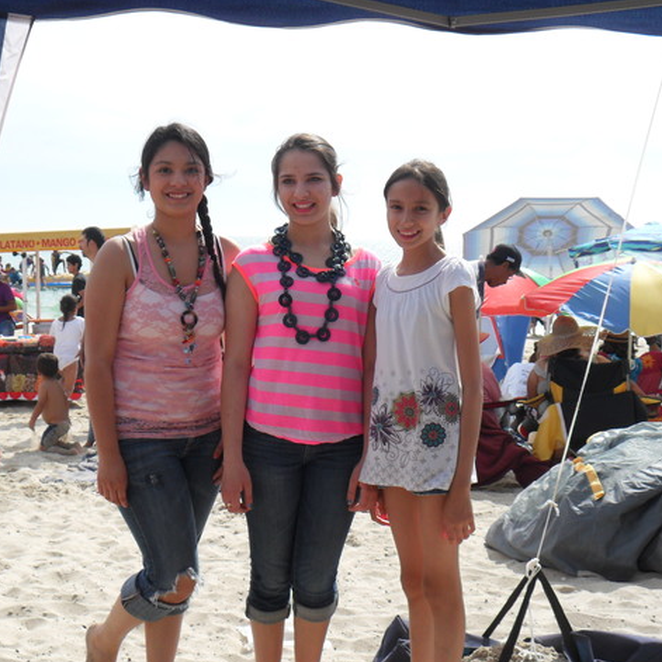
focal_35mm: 66
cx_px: 288
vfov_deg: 26.1
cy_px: 333
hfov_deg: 26.1
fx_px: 1428
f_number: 3.9
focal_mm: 9.9
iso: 80
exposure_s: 1/750
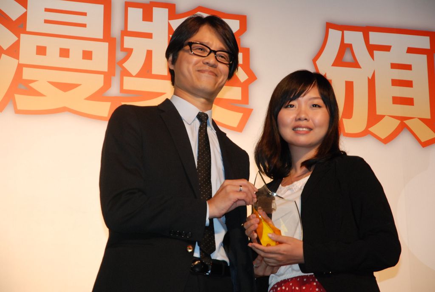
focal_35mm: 105
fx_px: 1271
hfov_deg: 19.4
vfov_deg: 13.1
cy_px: 146
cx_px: 218
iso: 640
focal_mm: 70
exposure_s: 1/200
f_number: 5.6
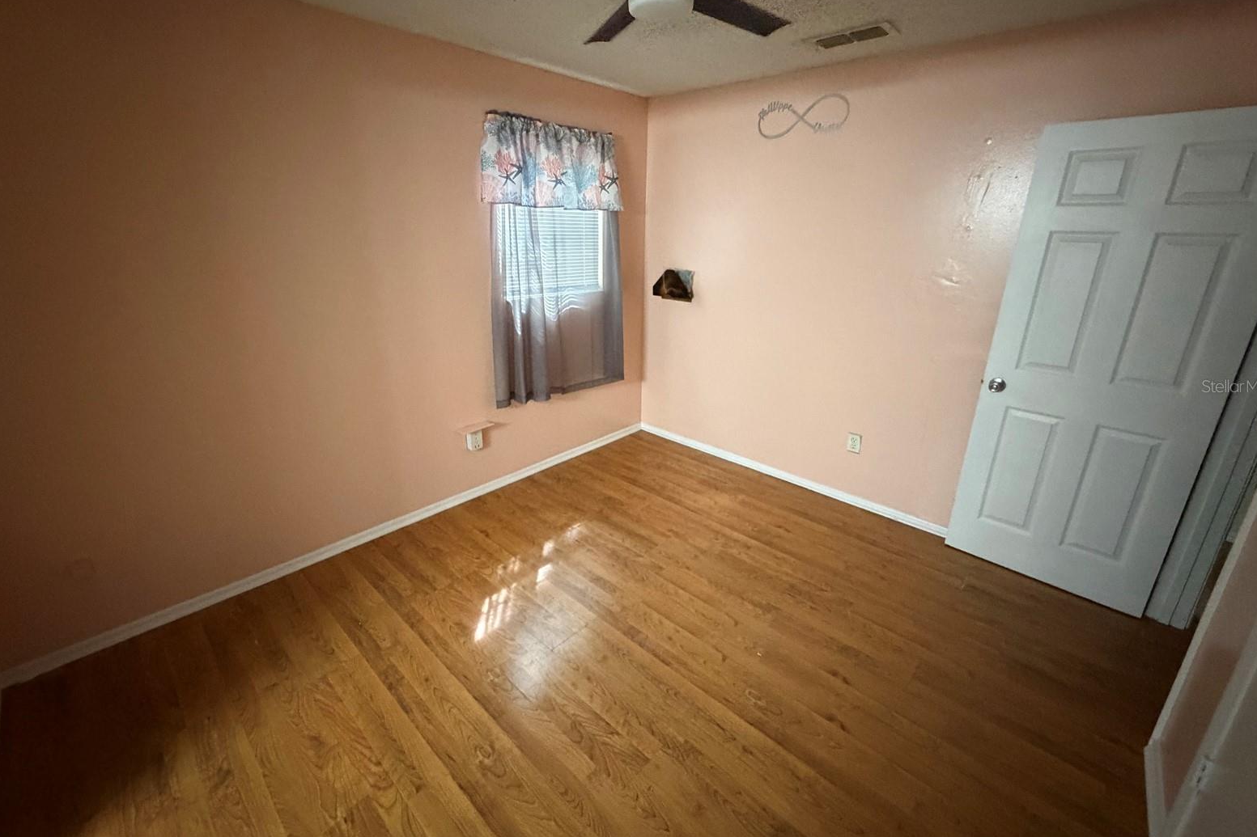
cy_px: 386
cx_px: 631
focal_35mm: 15
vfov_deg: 77.2
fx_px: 524
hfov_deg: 100.4
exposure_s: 1/40
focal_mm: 2.22
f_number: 2.2
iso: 1000
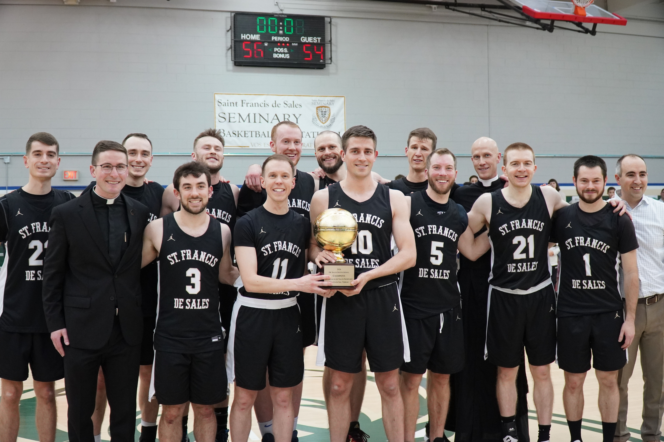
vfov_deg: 33.0
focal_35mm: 40
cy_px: 221
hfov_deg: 47.9
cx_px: 332
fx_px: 747
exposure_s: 1/320
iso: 2500
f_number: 4
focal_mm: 27
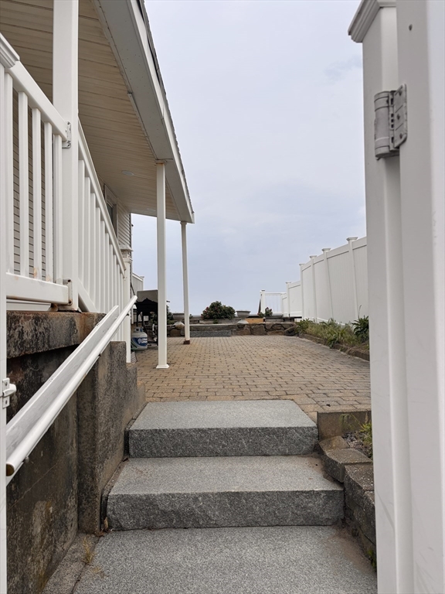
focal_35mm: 26
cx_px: 222
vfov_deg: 67.3
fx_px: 446
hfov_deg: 53.1
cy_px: 297
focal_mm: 5.96
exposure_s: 1/2105
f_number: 1.6
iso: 50
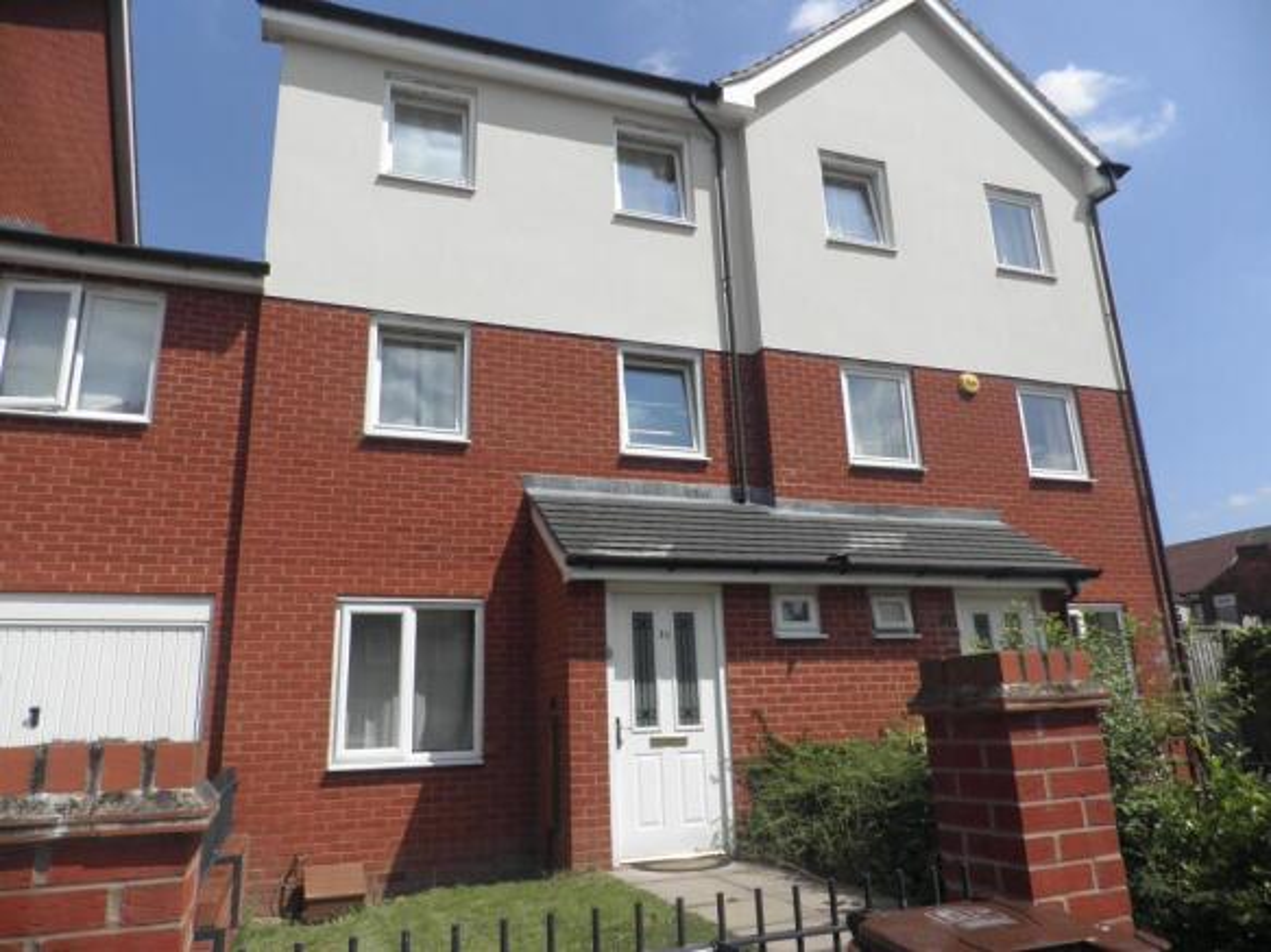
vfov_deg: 56.8
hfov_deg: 71.6
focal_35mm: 24
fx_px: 881
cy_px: 476
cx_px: 636
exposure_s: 1/200
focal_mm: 4.3
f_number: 8.3
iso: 64
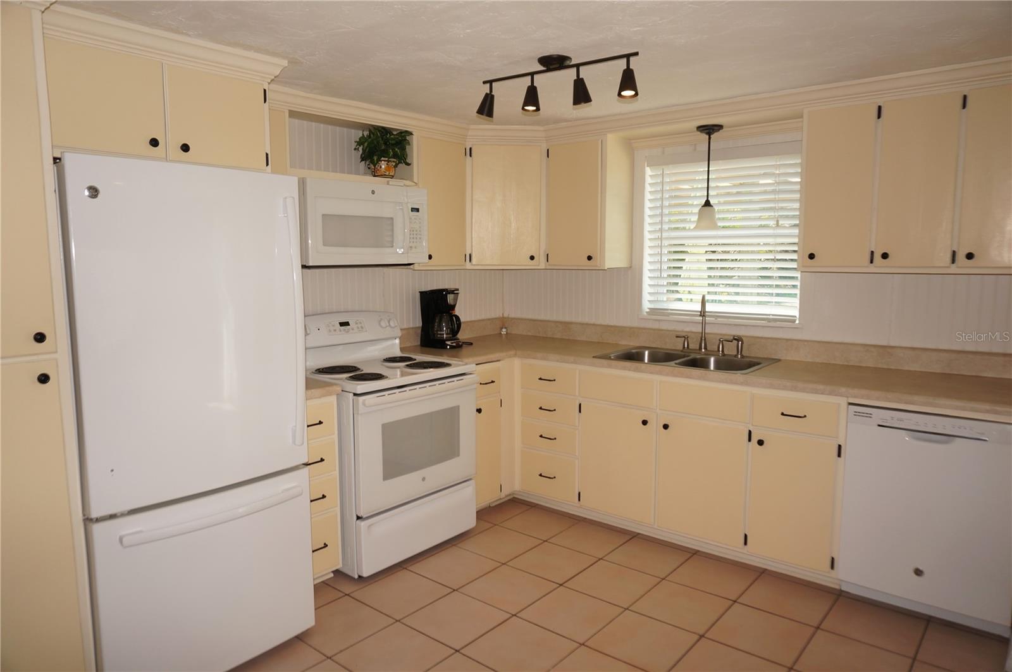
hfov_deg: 73.8
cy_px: 336
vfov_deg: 53.0
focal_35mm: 24
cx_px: 506
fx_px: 674
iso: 160
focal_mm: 16
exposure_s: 1/160
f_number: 4
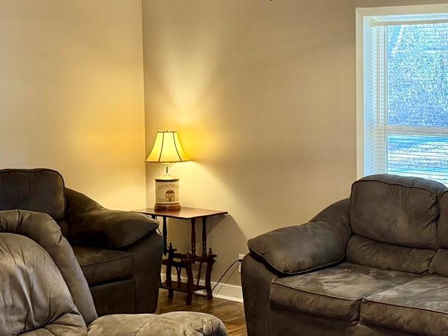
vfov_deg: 19.9
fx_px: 958
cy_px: 142
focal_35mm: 74
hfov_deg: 25.6
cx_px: 397
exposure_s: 1/60
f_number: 1.78
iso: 250
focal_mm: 6.76
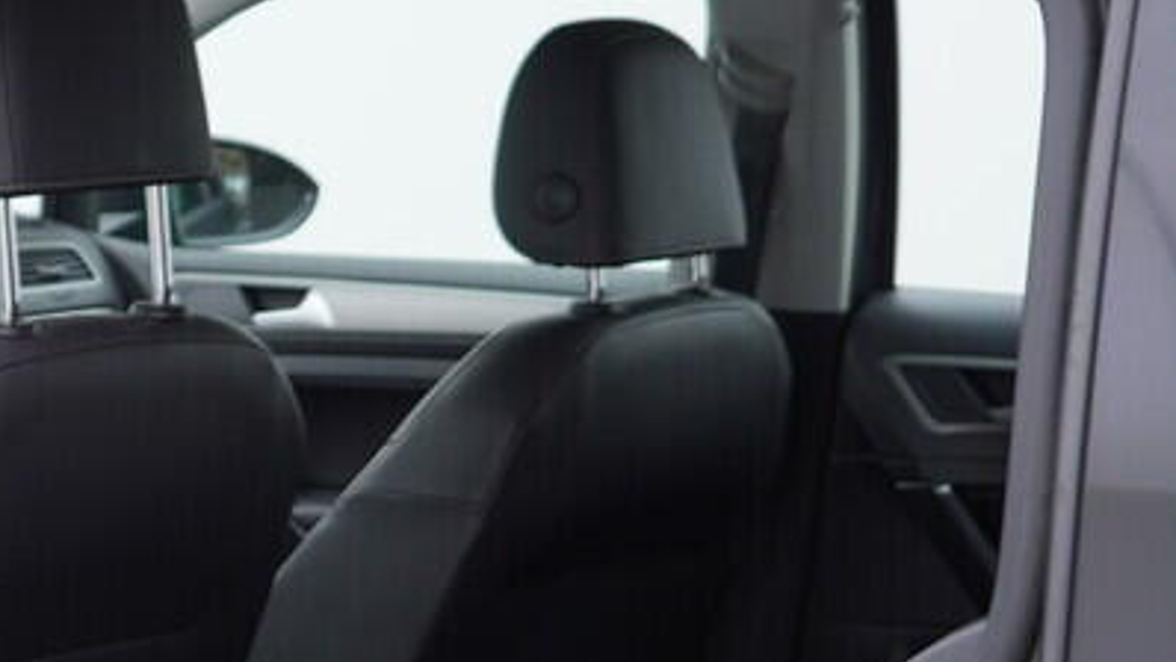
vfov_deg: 12.4
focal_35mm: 97
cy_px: 581
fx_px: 3025
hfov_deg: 20.5
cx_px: -251
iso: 125
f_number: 3.2
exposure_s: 1/50
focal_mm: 24
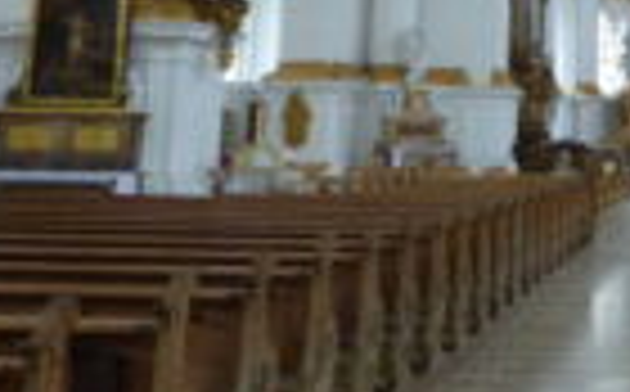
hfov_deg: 25.0
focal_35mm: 79
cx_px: 621
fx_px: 1354
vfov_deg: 15.4
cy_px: -167
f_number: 2.8
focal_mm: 4.5
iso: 400
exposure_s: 1/60
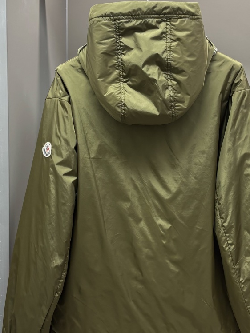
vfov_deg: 38.1
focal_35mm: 50
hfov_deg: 29.1
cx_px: 141
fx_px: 481
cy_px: 141
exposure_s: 1/122
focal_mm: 5.96
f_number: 1.6
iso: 125
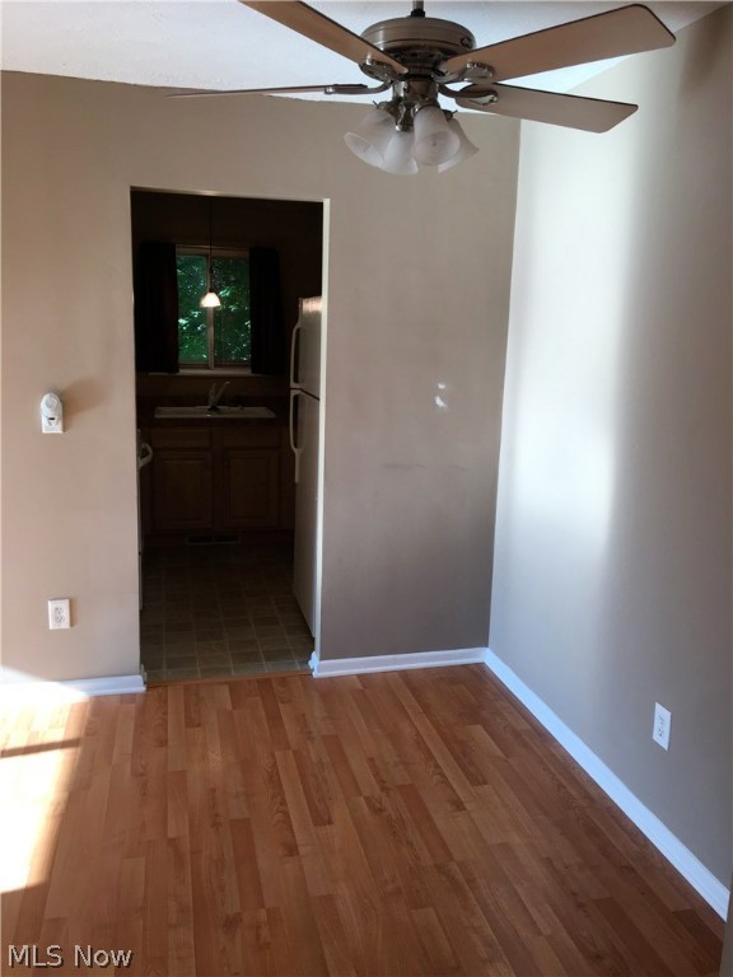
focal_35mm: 29
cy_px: 488
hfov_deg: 48.2
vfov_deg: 61.7
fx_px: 819
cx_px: 366
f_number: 2.2
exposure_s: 1/120
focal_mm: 4.15
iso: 40
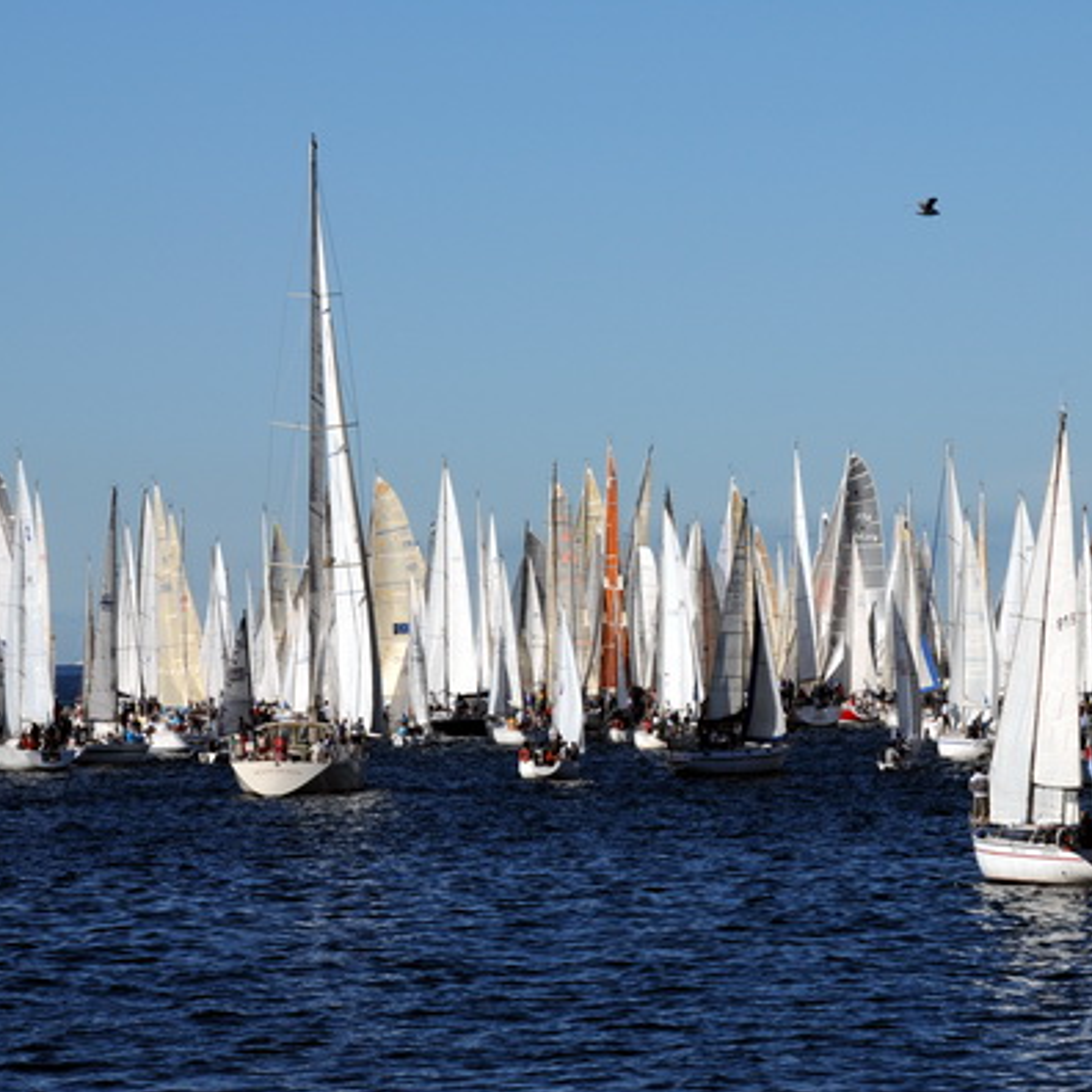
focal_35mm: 203
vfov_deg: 8.6
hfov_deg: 8.6
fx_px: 7232
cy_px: 545
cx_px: 761
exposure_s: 1/640
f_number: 13
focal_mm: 105
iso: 200
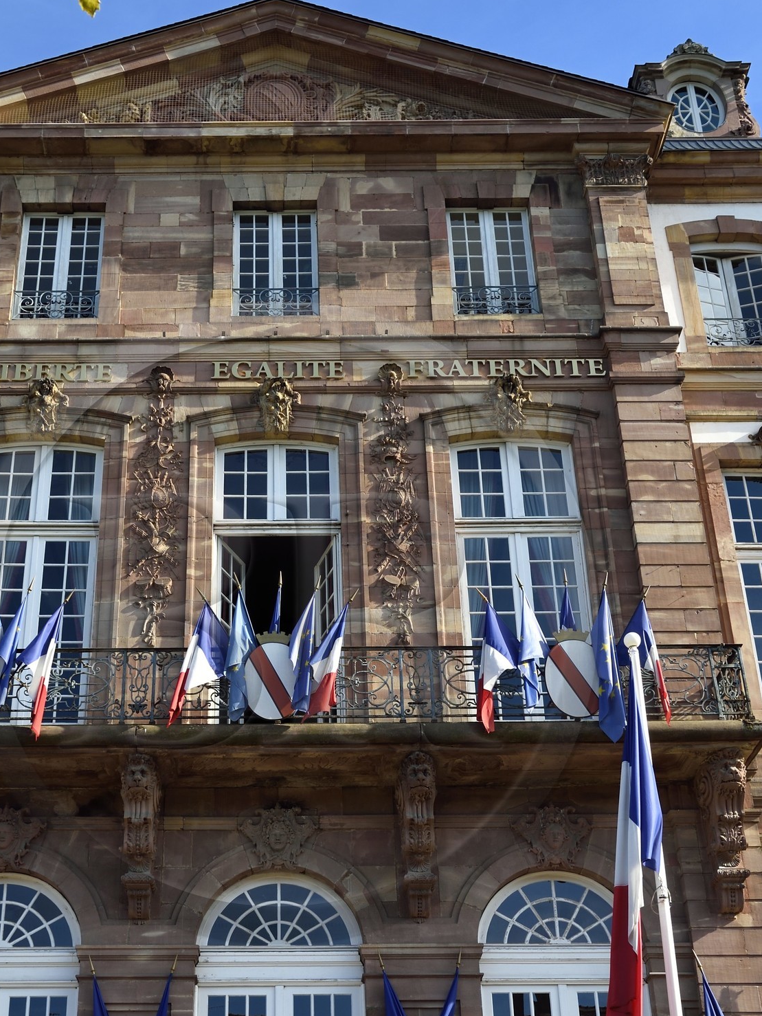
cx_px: 278
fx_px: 1467
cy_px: 622
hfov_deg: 29.0
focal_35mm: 50
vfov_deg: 38.0
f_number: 9
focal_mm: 32
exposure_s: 1/250
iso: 200
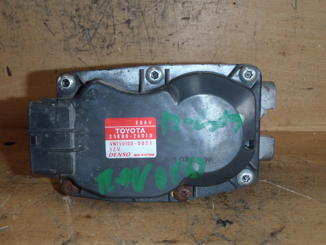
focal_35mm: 47
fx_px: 443
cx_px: 146
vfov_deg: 30.9
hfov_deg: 40.4
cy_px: 132
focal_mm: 6.83
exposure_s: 1/40
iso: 100
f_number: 4.6
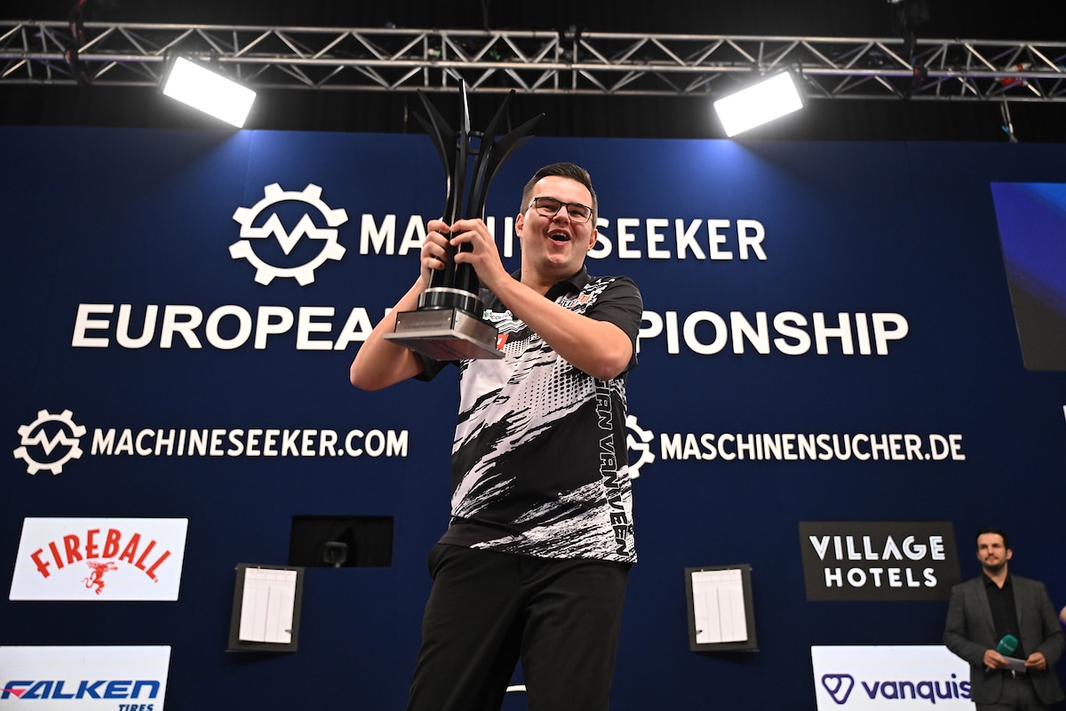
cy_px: 356
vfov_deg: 39.4
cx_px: 533
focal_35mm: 34
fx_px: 992
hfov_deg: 56.5
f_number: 3.2
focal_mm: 33.5
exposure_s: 1/640
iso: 2000
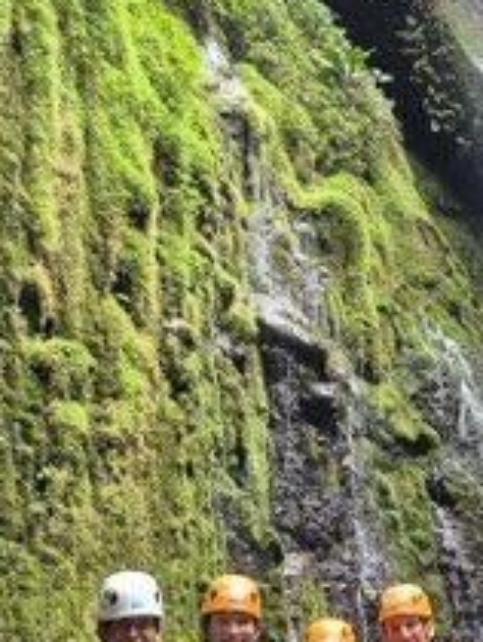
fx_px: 1300
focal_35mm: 70
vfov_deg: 27.7
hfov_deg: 20.9
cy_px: 281
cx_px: 361
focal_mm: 5.4
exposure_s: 1/120
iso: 125
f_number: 1.8
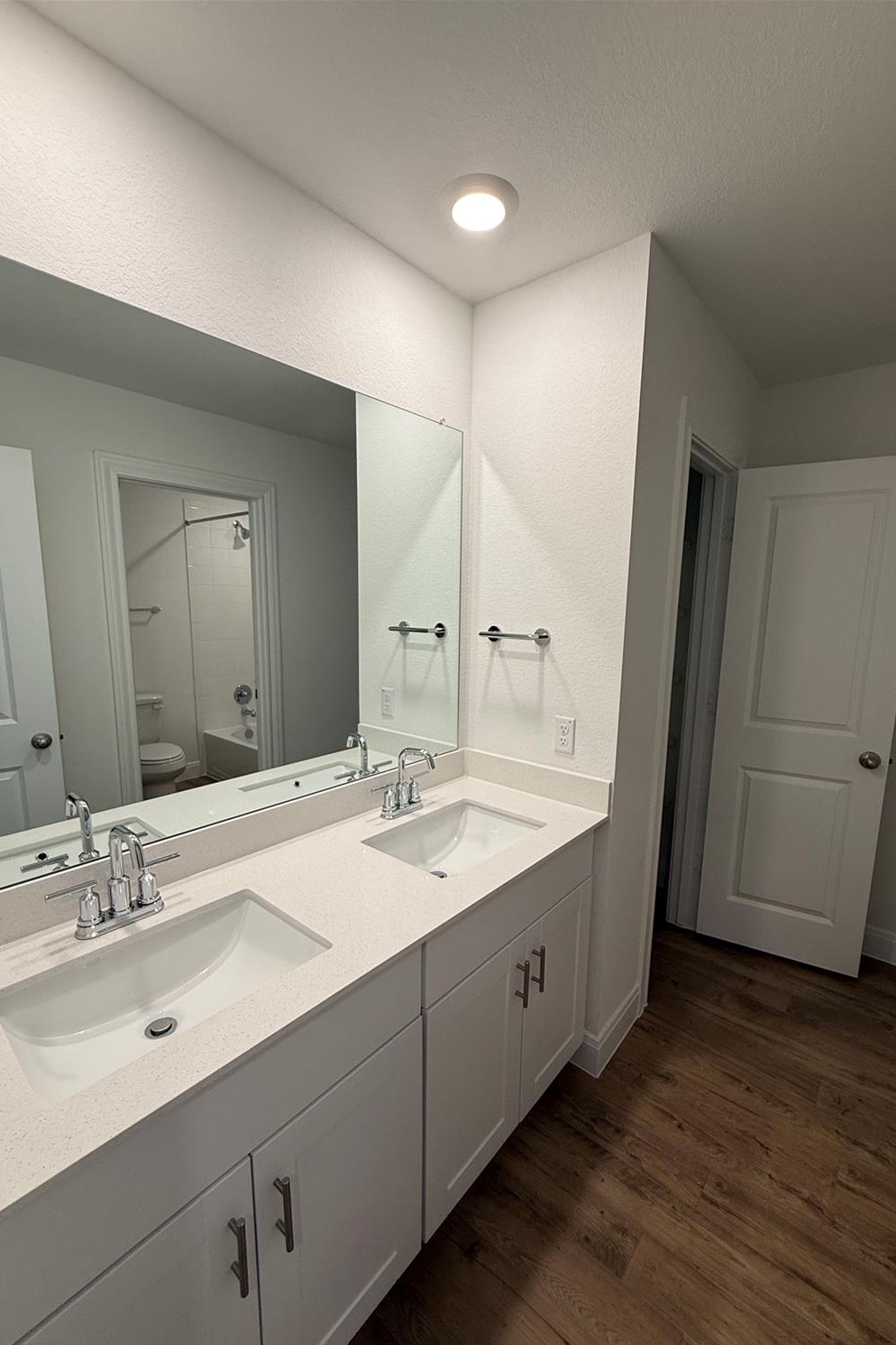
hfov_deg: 77.3
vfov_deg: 100.4
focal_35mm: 15
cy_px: 692
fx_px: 560
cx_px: 453
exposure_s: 1/120
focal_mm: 2.22
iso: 100
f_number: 2.2
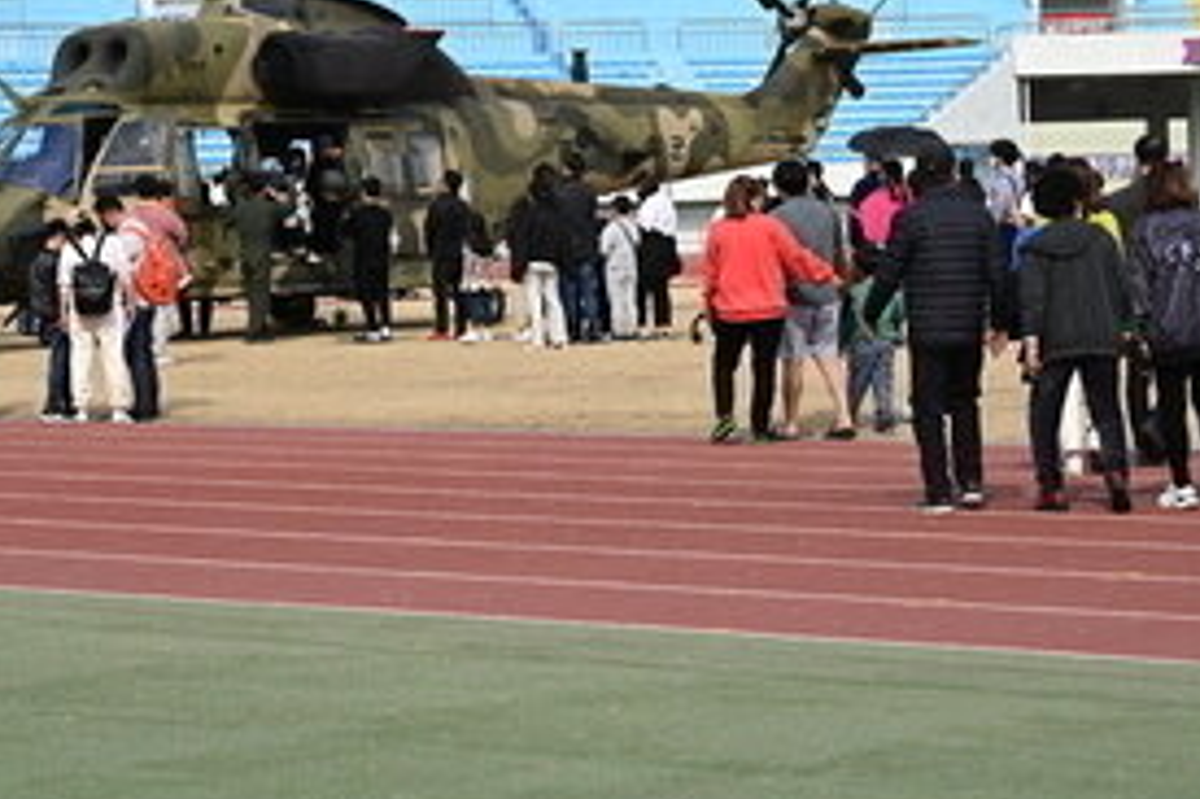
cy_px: 72
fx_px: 3997
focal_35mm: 120
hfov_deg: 17.1
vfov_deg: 11.3
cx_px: 519
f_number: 8
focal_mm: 59
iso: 100
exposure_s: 1/200
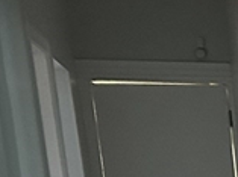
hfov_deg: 9.5
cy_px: 428
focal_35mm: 170
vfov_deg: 8.0
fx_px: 1166
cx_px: 675
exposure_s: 1/43
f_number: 1.5
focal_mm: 5.7
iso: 500
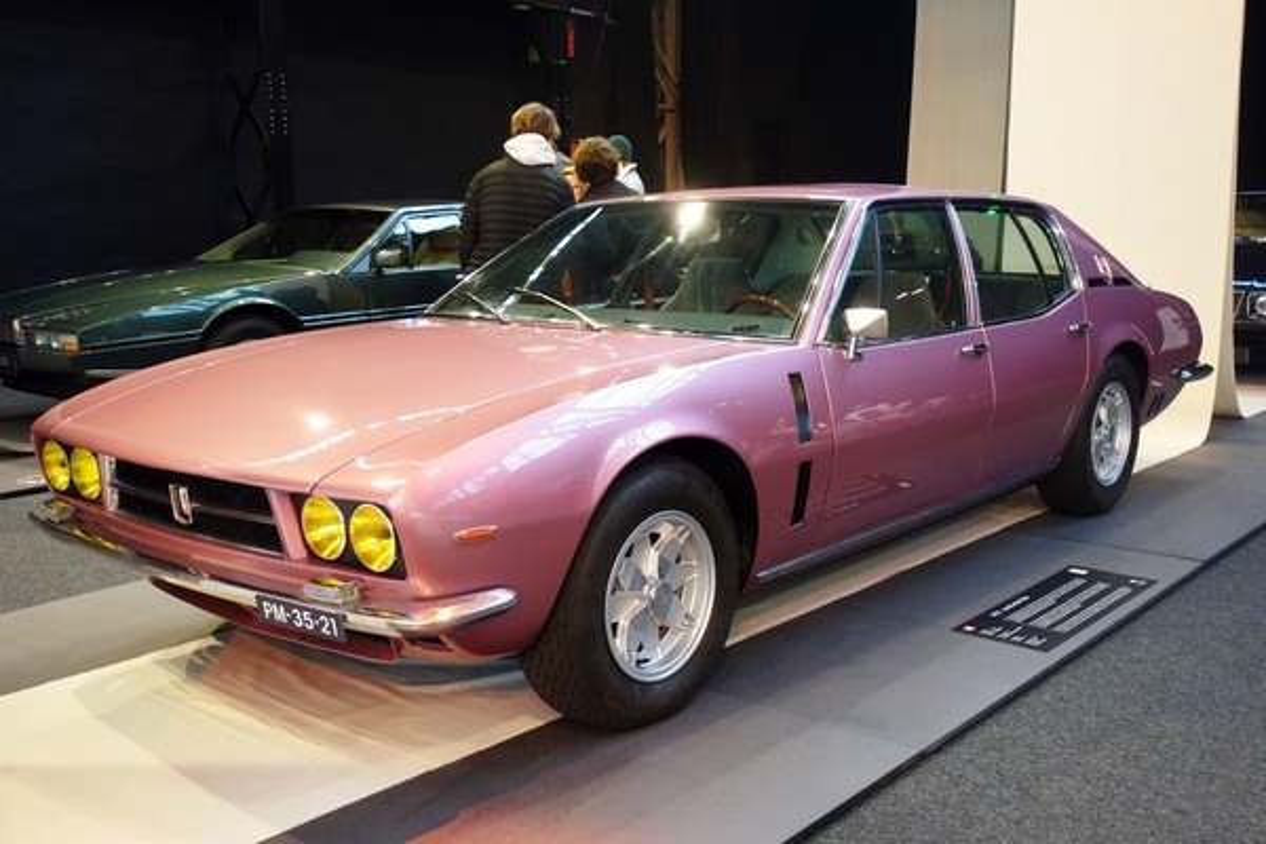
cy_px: 422
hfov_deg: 51.9
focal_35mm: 37
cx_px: 633
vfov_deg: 35.9
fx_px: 1301
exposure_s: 1/160
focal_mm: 13.58
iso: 1250
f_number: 2.8
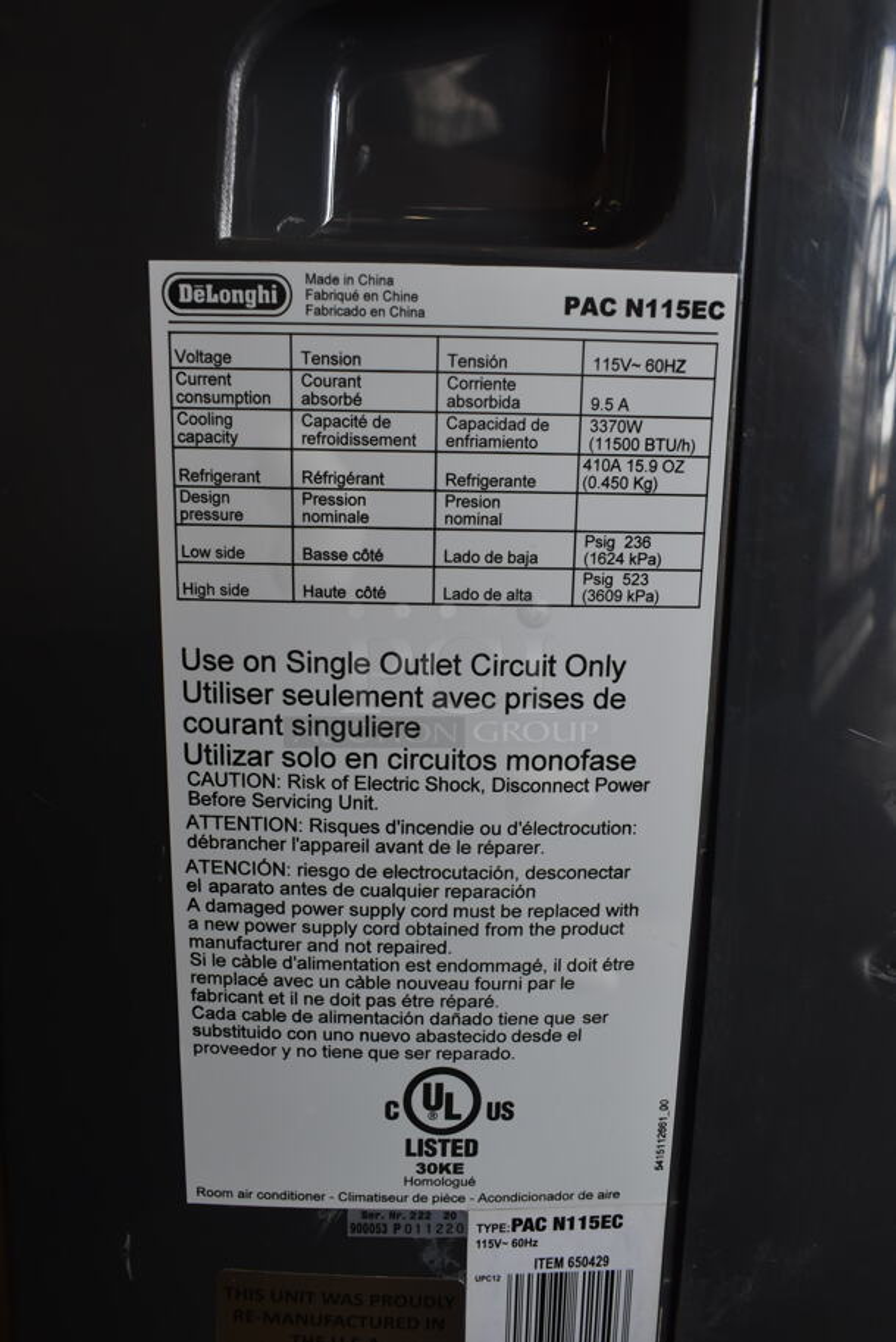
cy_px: 671
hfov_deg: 48.0
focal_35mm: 27
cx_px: 448
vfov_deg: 67.3
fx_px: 1006
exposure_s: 1/60
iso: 500
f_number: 5.6
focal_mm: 18
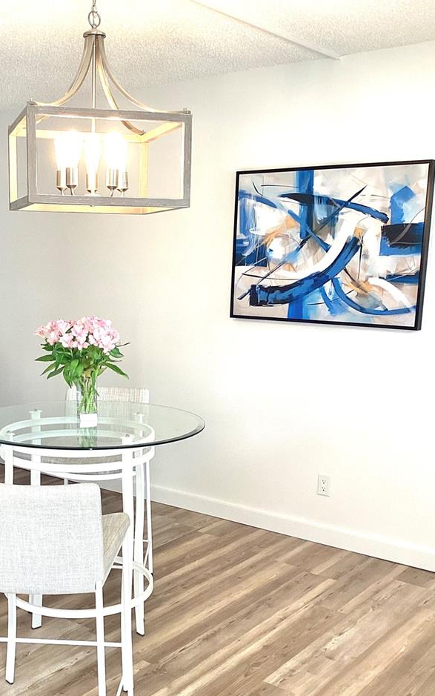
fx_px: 797
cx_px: 121
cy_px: 409
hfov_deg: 30.2
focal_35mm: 42
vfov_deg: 47.0
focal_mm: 3.3
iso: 64
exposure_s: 1/60
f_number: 2.4
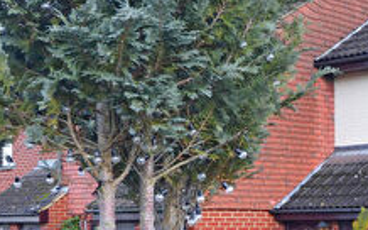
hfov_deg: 21.9
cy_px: 246
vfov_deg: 15.0
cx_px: 479
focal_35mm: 85
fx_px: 852
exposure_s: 1/15
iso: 400
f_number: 11
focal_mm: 26
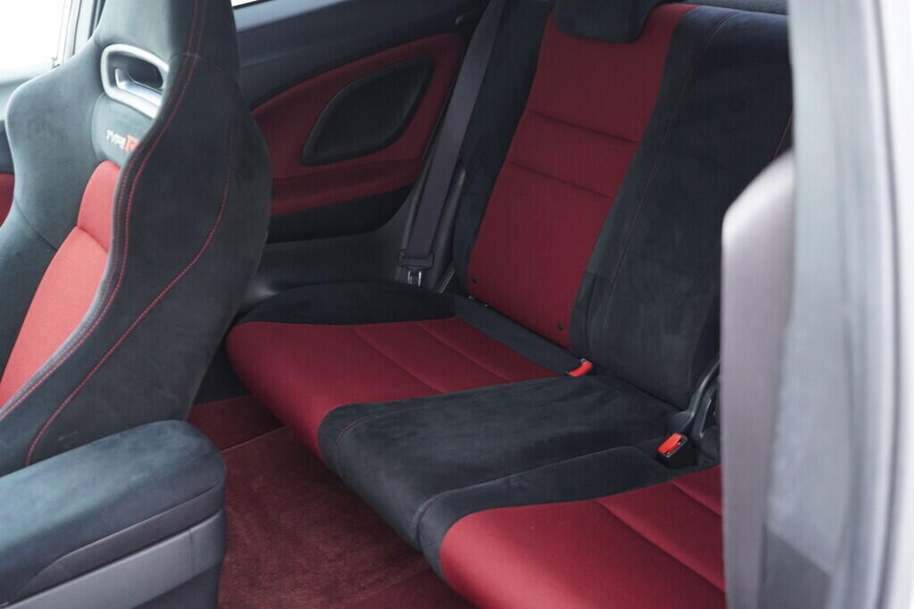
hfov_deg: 53.1
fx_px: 914
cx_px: 457
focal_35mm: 36
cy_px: 304
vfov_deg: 36.9
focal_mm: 24
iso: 1000
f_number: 2.8
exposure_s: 1/40
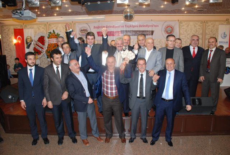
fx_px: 173
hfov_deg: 67.3
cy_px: 78
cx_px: 115
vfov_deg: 48.2
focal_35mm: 27
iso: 1000
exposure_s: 1/60
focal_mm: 18
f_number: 7.1
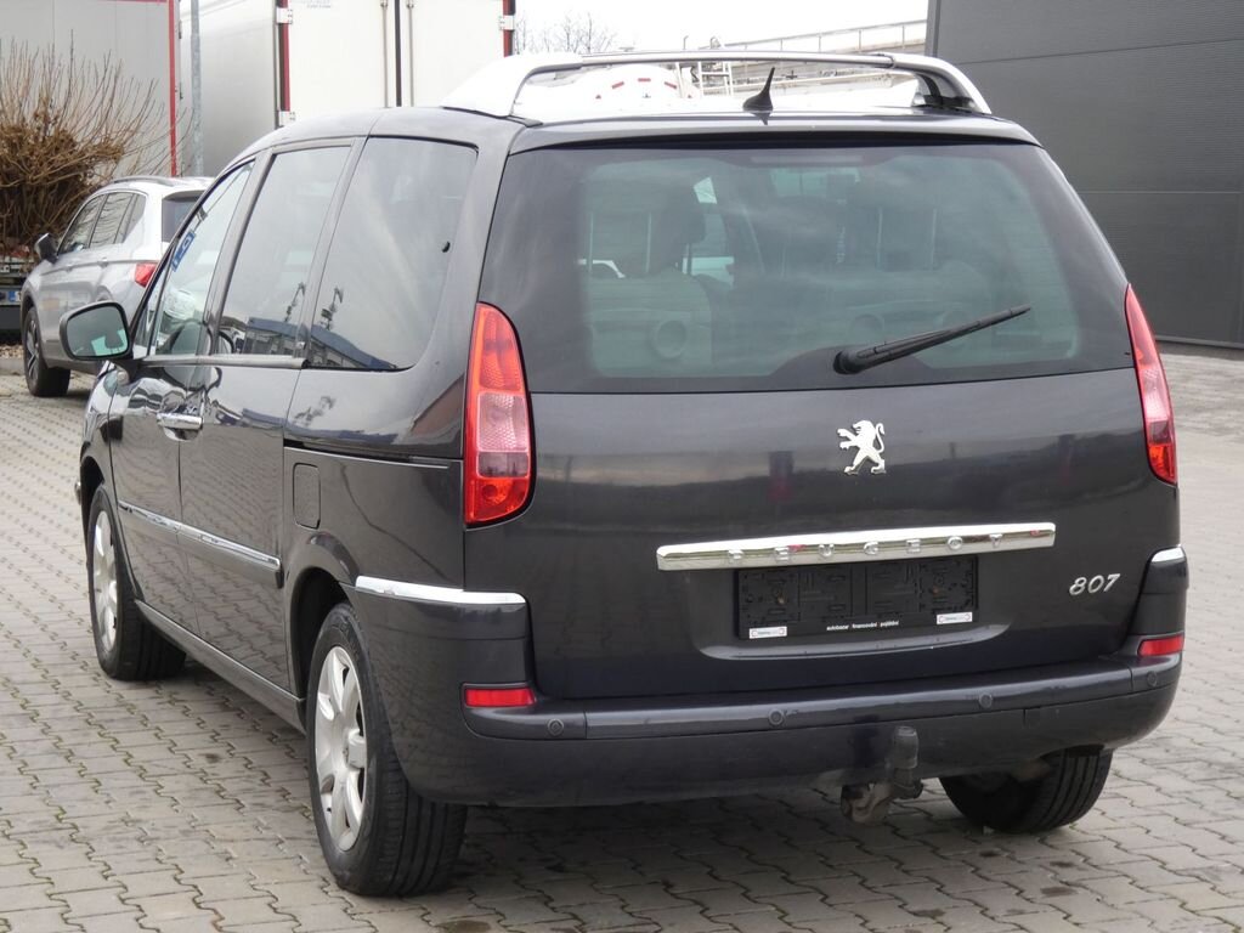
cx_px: 622
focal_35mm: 74
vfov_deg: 19.9
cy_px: 466
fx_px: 2659
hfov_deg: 26.3
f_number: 5.6
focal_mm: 13.3
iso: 160
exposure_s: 1/80
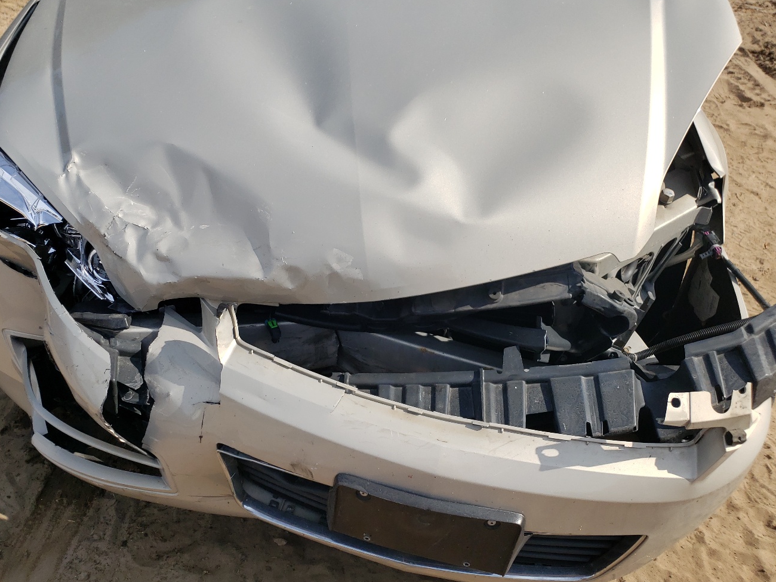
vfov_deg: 44.1
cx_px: 378
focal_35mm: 32
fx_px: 717
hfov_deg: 56.8
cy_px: 273
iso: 50
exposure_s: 1/3333
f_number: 1.5
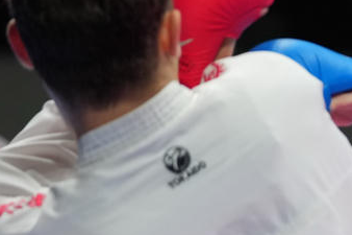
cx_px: 747
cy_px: 161
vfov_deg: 2.1
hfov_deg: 3.1
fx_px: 6518
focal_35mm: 667
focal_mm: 141
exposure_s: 1/1000
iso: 800
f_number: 2.8
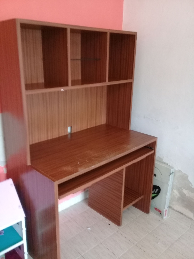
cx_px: 97
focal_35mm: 31
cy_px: 130
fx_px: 232
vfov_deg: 58.4
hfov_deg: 45.4
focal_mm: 3.3
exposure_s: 1/17
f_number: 2.2
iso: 250
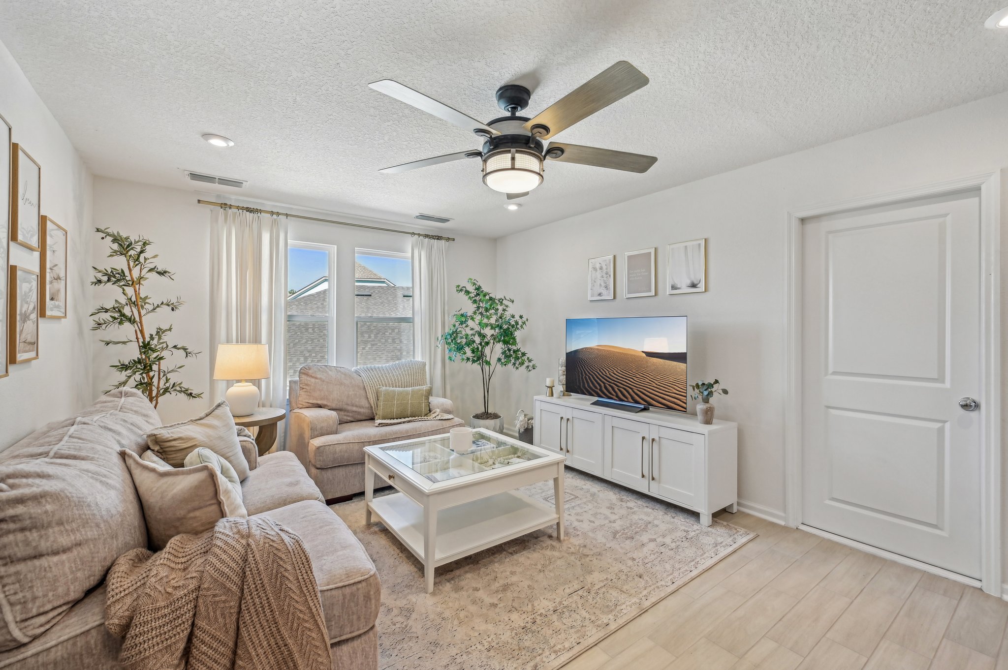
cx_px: 504
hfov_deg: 100.4
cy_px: 335
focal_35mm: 15
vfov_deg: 77.2
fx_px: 420
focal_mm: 15
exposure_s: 1/30
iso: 400
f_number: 8
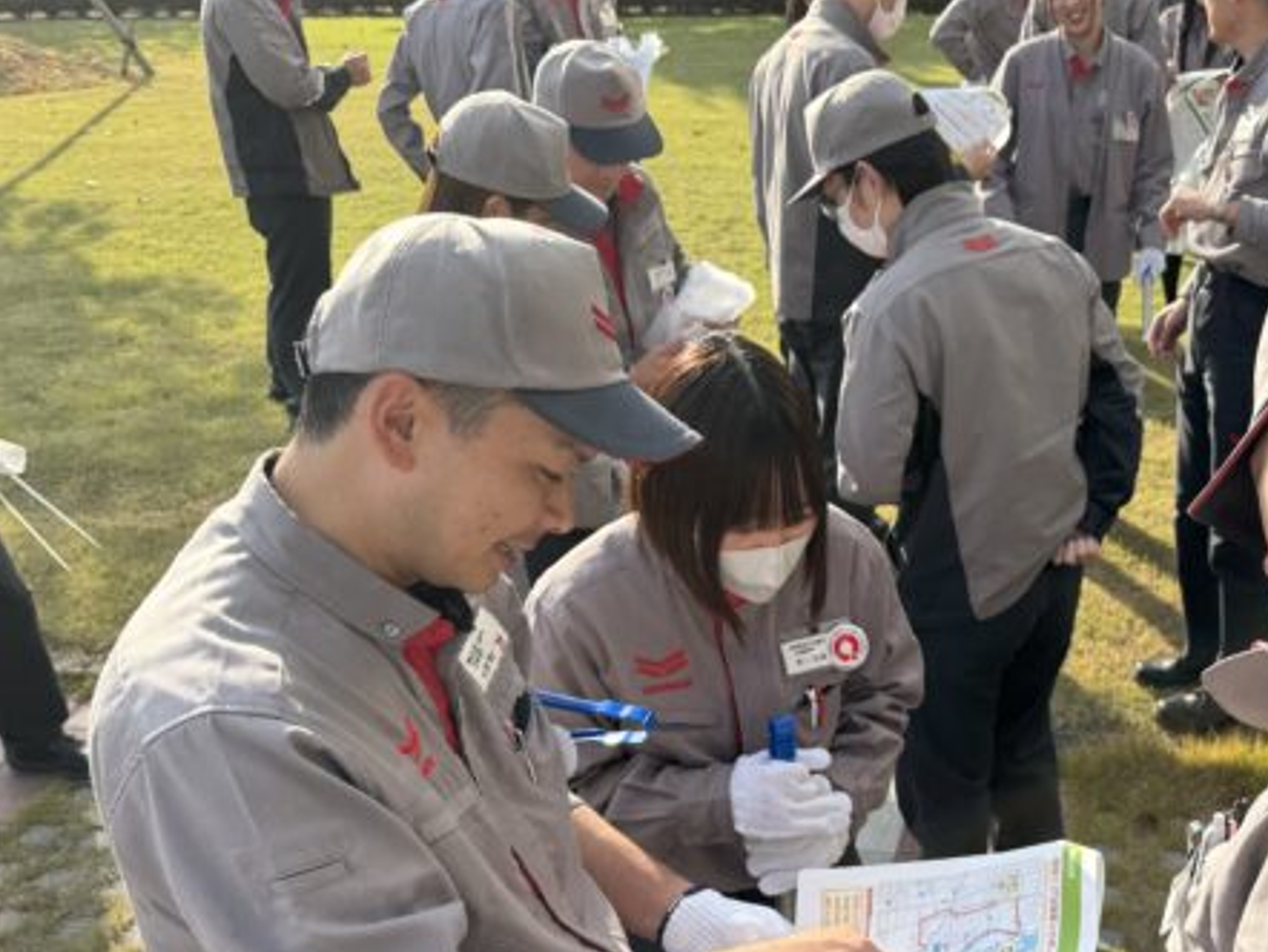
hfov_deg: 47.6
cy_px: 681
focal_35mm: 38
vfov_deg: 37.1
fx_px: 1393
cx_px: 912
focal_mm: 6.76
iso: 80
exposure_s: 1/1678
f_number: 1.78
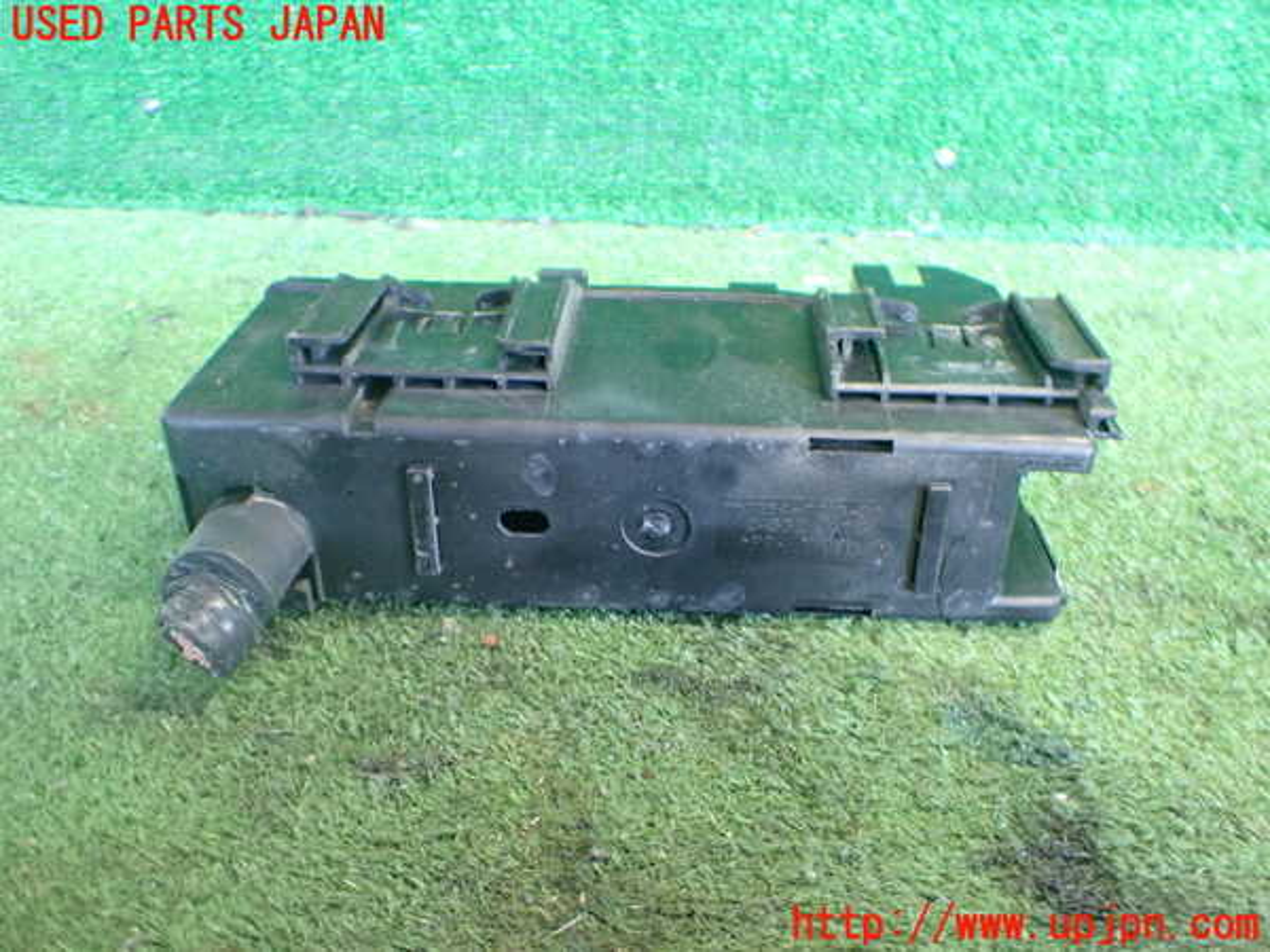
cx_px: 635
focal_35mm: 30
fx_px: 1101
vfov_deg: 46.8
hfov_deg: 60.0
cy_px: 476
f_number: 2.3
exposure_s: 1/30
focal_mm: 5.4
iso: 800
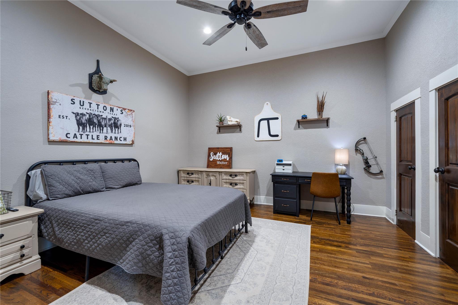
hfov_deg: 104.3
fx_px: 178
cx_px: 229
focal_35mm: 14
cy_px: 152
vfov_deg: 81.2
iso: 200
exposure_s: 1/2
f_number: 4
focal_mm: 14
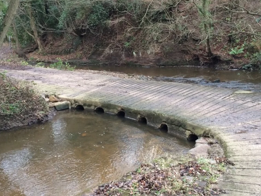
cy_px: 81
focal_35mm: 45
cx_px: 142
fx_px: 339
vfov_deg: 32.1
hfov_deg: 42.0
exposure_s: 1/30
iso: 50
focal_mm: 4.12
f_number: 2.2
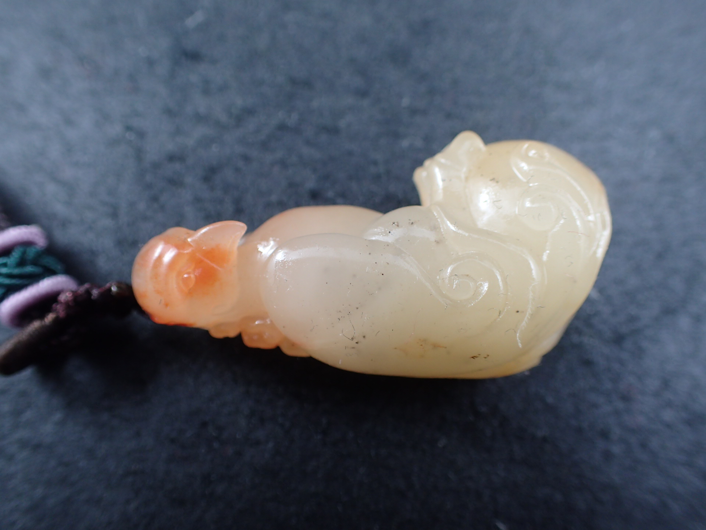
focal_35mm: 30
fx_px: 612
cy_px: 265
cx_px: 353
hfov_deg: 60.0
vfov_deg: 46.8
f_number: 2.3
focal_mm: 5.5
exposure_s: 1/125
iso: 200
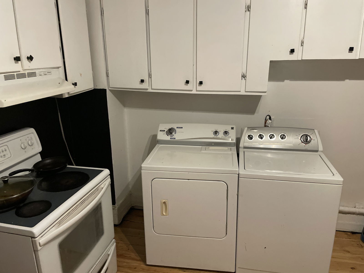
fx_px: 273
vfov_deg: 53.1
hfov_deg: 67.3
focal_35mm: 26
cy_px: 136
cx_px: 182
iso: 500
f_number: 1.6
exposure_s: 1/40
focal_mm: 4.2
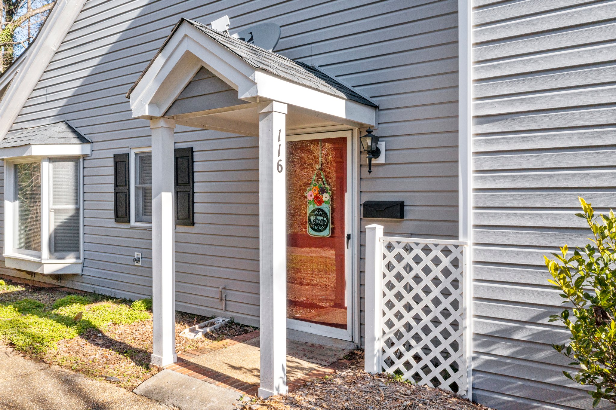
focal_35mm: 28
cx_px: 308
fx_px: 479
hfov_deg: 65.5
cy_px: 205
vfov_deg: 46.4
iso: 100
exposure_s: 1/400
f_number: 8
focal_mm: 10.26
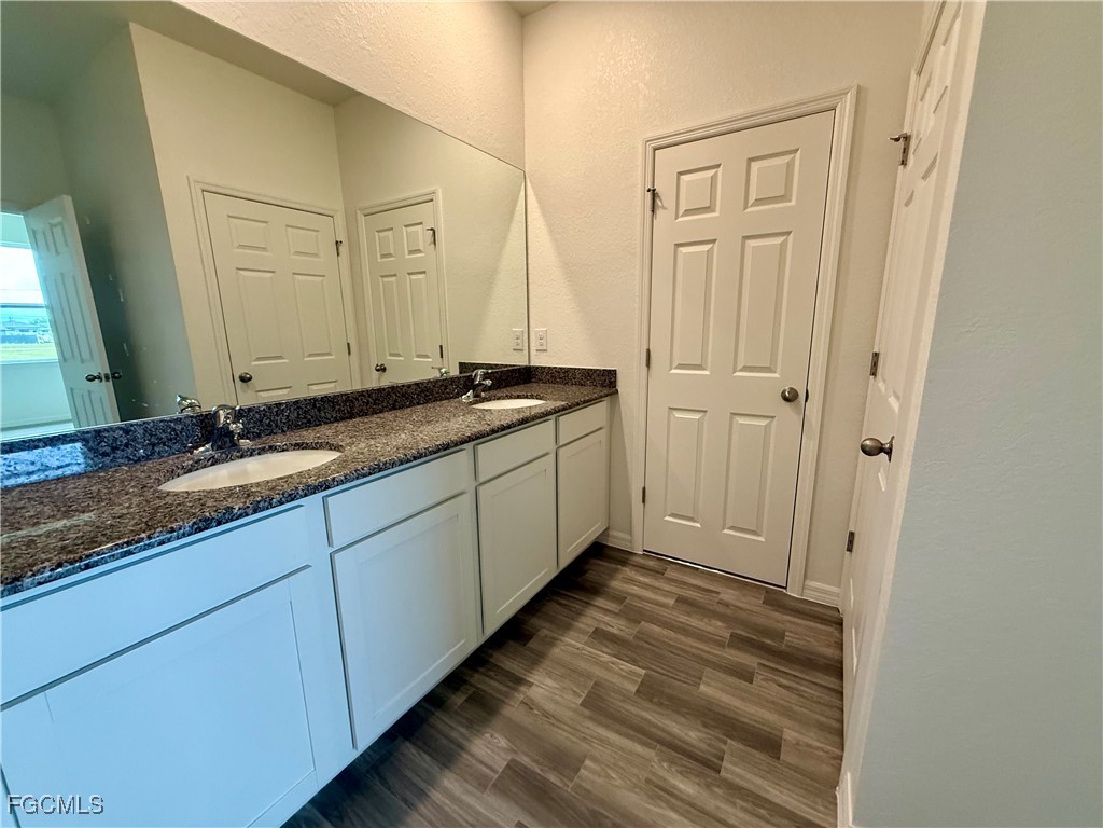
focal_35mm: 14
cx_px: 552
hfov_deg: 102.1
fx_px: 446
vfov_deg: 85.7
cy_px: 414
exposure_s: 1/120
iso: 250
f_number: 2.2
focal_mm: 2.22
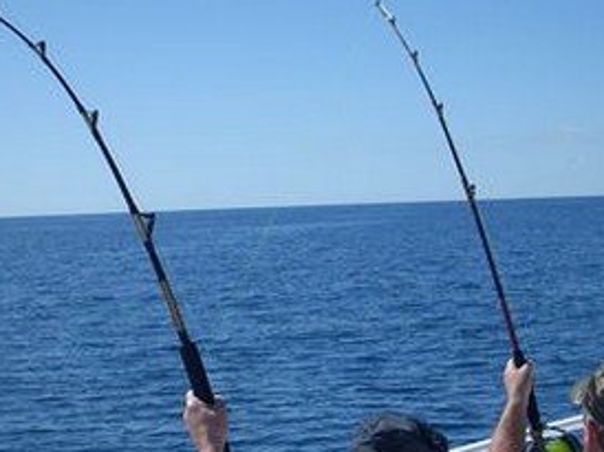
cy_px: 249
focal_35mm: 85
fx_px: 1482
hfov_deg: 23.0
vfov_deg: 17.3
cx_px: 353
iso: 64
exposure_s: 1/479
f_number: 5.6
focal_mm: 6.2
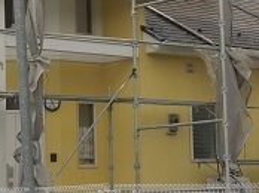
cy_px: 29
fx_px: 1031
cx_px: 64
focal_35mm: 138
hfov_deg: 14.3
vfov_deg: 10.7
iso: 100
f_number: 4
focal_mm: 8.7
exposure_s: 1/500
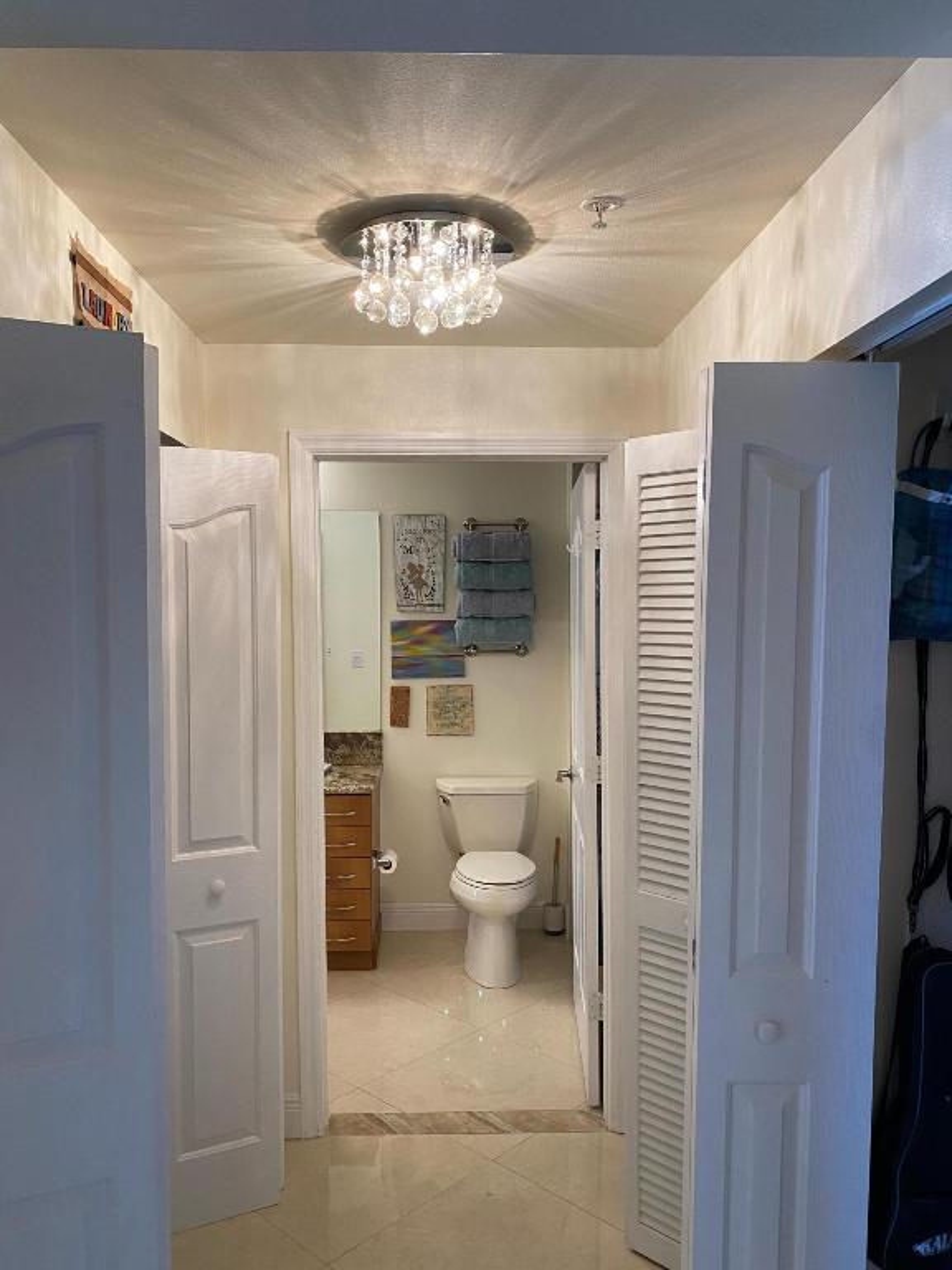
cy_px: 635
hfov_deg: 53.1
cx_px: 476
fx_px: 953
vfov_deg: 67.3
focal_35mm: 26
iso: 100
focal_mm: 4.25
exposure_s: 1/60
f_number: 1.8
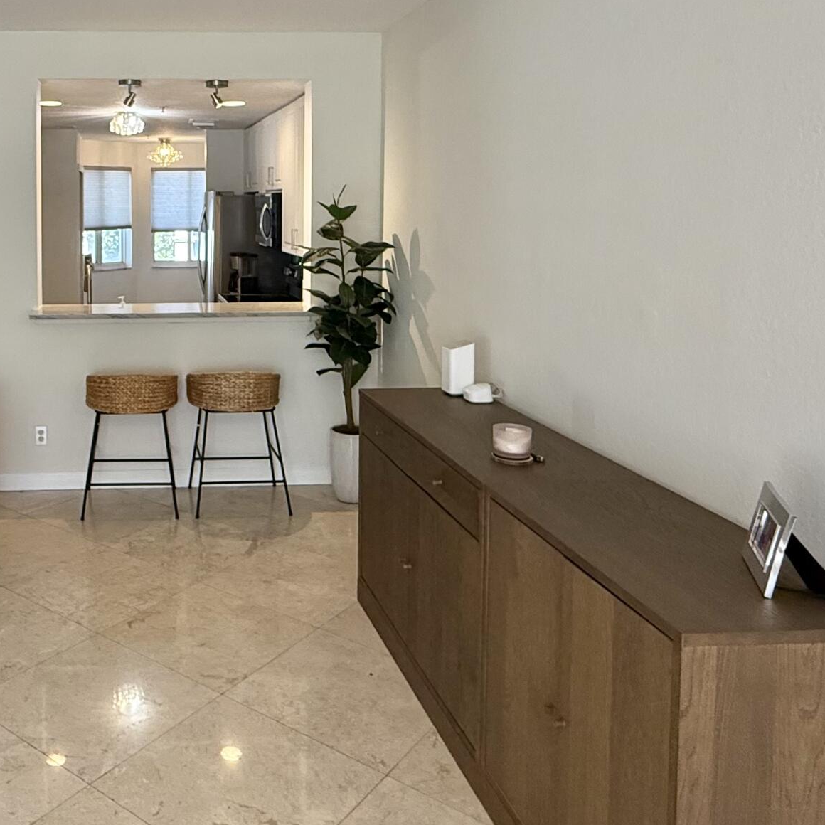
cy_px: 250
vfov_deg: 49.8
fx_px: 863
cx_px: 171
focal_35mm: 32
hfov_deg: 48.4
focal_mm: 2.22
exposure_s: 1/120
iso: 250
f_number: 2.2
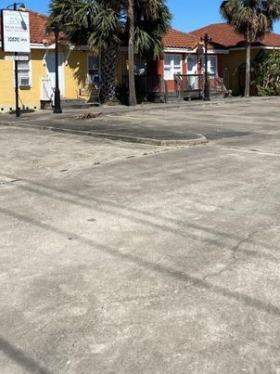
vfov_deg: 42.4
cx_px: 129
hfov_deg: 33.6
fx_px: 464
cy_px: 89
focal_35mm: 43
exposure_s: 1/4292
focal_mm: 4.25
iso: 32
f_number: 1.8
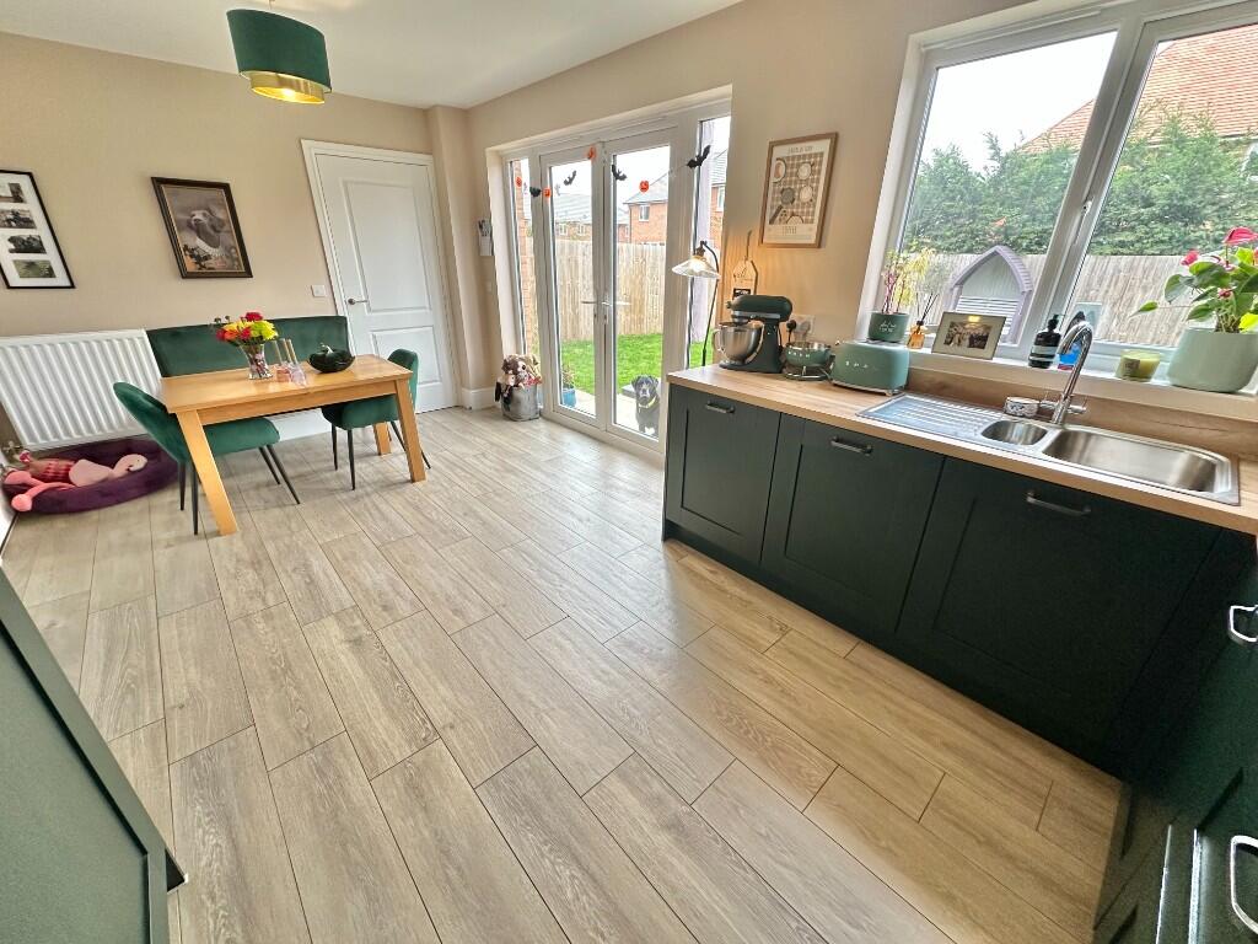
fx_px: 509
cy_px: 472
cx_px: 629
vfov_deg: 85.7
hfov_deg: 102.1
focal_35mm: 14
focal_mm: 2.22
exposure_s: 1/99
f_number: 2.2
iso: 160
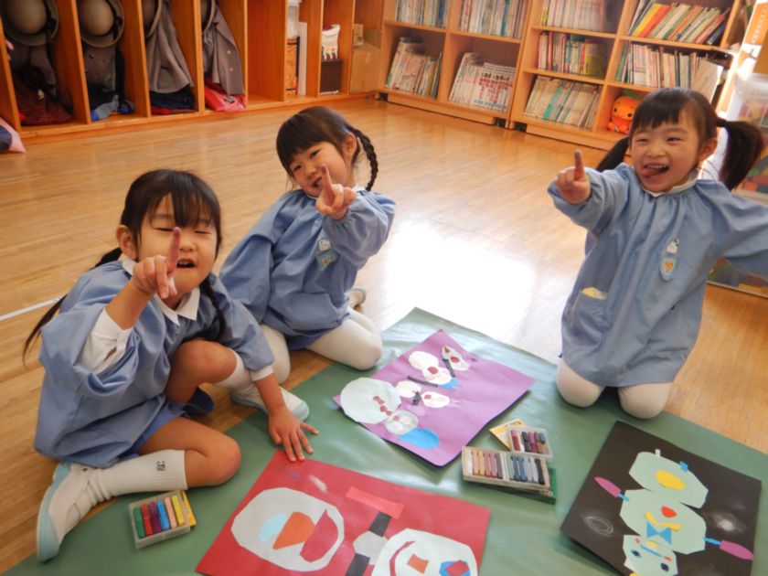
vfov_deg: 53.1
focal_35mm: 26
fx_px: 577
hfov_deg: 67.3
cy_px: 288
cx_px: 384
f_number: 2.8
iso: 125
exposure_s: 1/80
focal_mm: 4.7
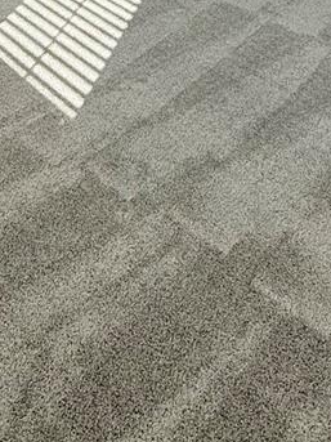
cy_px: -139
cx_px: 167
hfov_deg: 29.7
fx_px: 625
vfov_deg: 30.4
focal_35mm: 49
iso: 50
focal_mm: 2.22
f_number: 2.2
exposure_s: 1/307
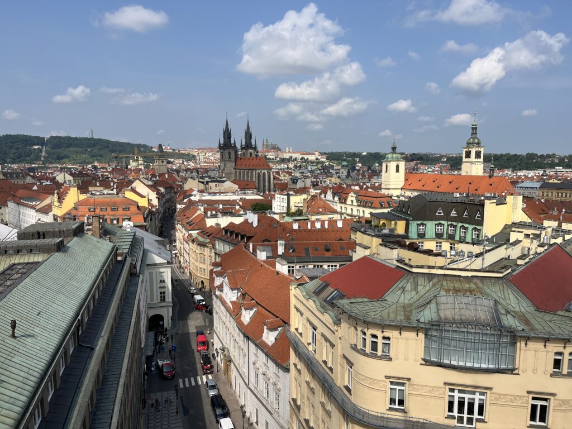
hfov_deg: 67.3
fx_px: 430
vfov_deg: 53.1
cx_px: 286
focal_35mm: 26
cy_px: 214
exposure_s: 1/4651
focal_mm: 5.1
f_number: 1.6
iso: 50
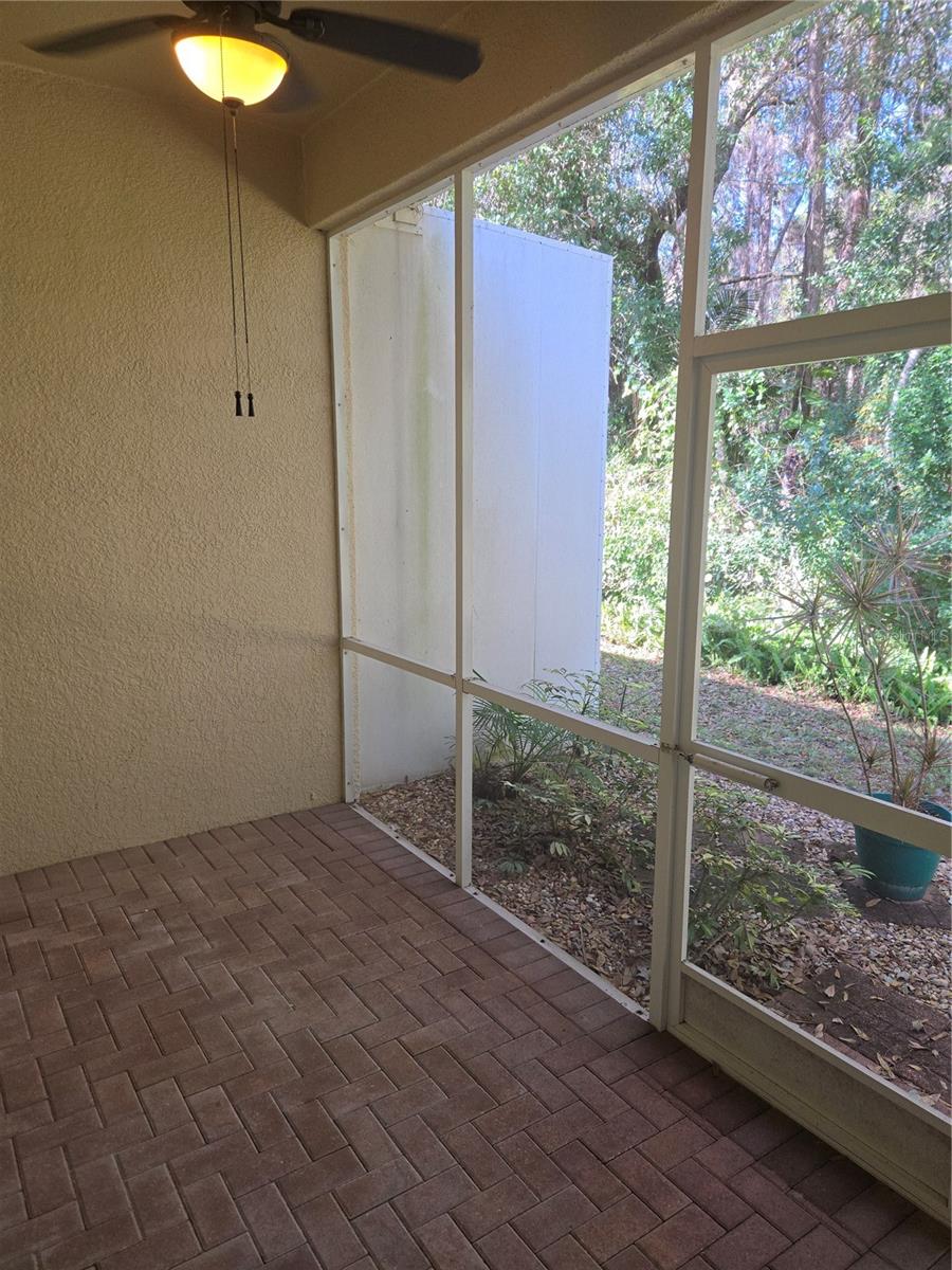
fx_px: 843
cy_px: 635
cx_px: 476
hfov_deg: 58.9
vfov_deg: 73.9
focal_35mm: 23
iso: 50
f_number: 1.8
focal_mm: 5.4
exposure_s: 1/120
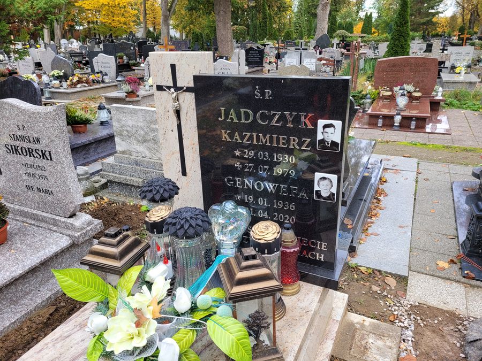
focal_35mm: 26
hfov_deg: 67.3
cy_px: 180
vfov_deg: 53.1
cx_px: 241
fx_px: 362
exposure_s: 1/172
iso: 40
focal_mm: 5.4
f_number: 1.8
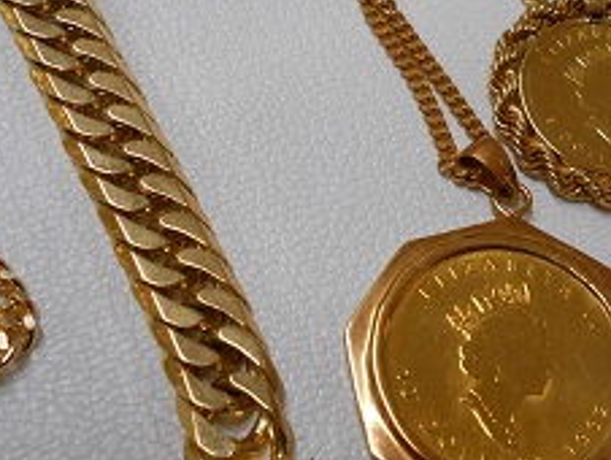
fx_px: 936
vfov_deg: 27.5
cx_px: 460
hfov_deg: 35.3
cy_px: 265
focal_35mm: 53
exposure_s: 1/125
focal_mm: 5.3
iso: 400
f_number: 3.8
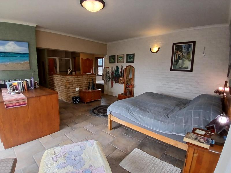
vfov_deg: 74.7
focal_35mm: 17
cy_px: 86
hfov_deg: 91.0
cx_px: 116
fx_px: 113
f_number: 2.2
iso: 80
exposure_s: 1/50
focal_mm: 1.4
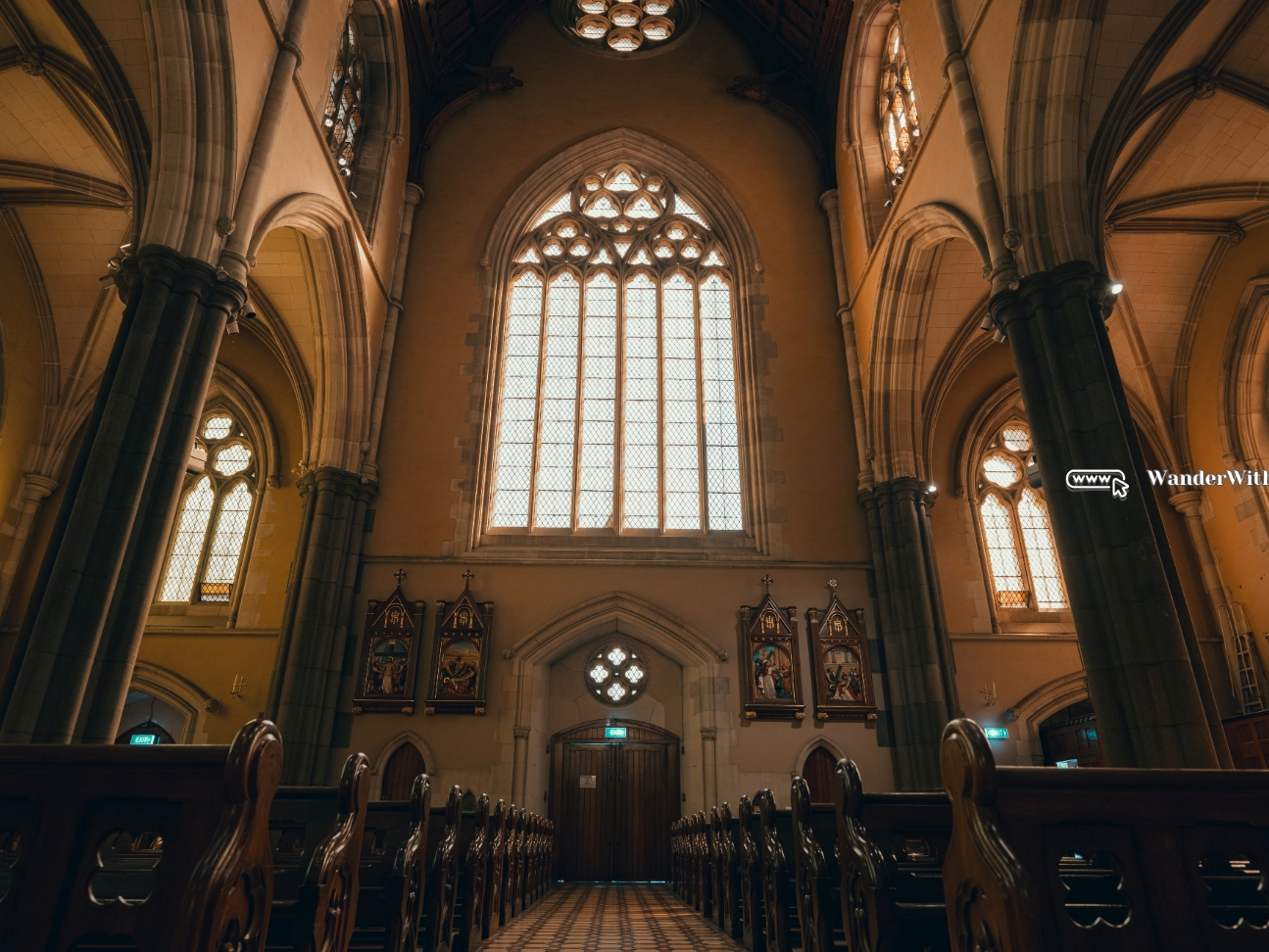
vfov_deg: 61.1
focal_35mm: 22
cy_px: 486
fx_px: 807
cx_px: 651
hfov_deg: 76.4
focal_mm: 23.4
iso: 800
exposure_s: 1/13
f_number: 4
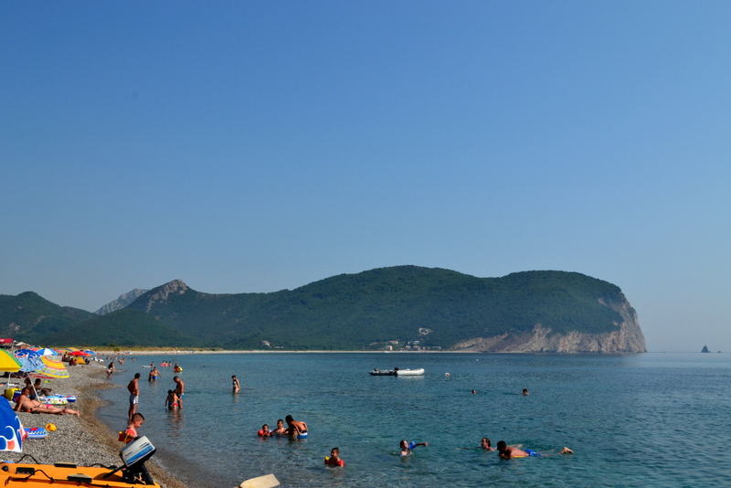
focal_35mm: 36
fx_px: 731
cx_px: 366
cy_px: 244
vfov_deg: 36.9
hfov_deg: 53.1
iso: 400
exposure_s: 1/500
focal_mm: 24
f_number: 11
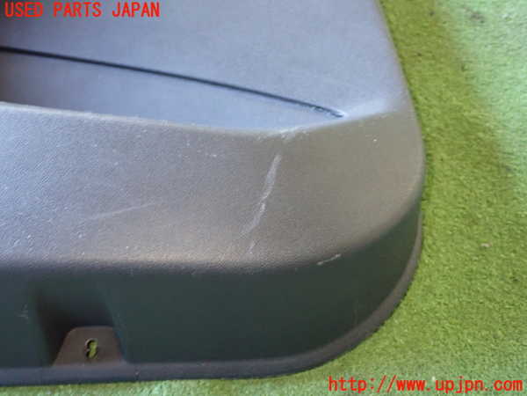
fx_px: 579
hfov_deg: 49.0
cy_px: 198
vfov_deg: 37.7
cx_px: 264
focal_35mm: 38
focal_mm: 6.83
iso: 800
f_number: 2.7
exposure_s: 1/25
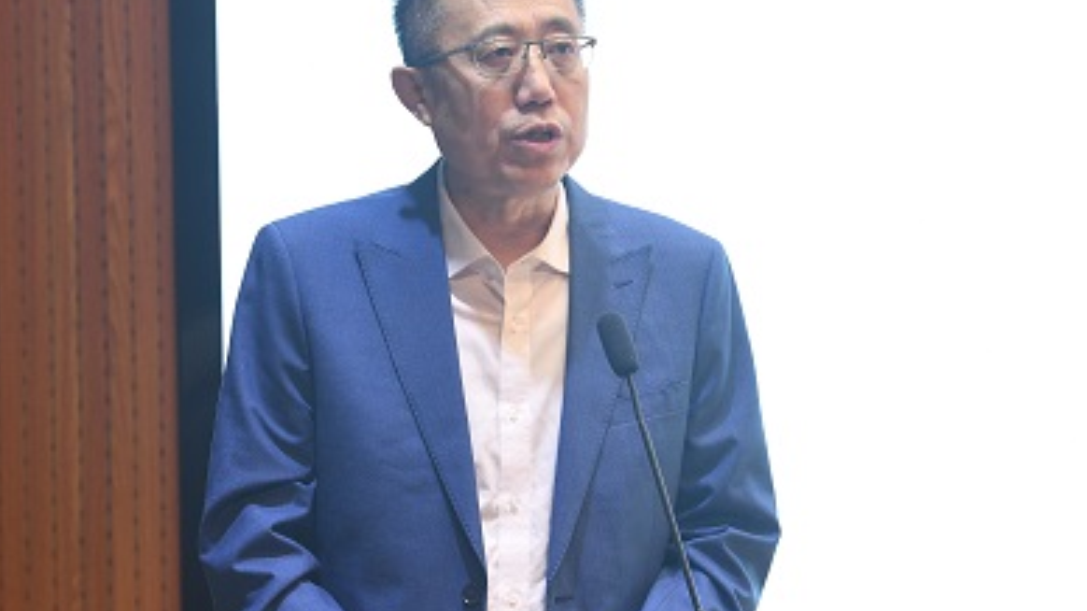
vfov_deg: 3.7
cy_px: 311
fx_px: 9538
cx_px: 532
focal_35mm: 331
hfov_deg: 6.5
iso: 1600
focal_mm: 175
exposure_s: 1/160
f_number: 5.6
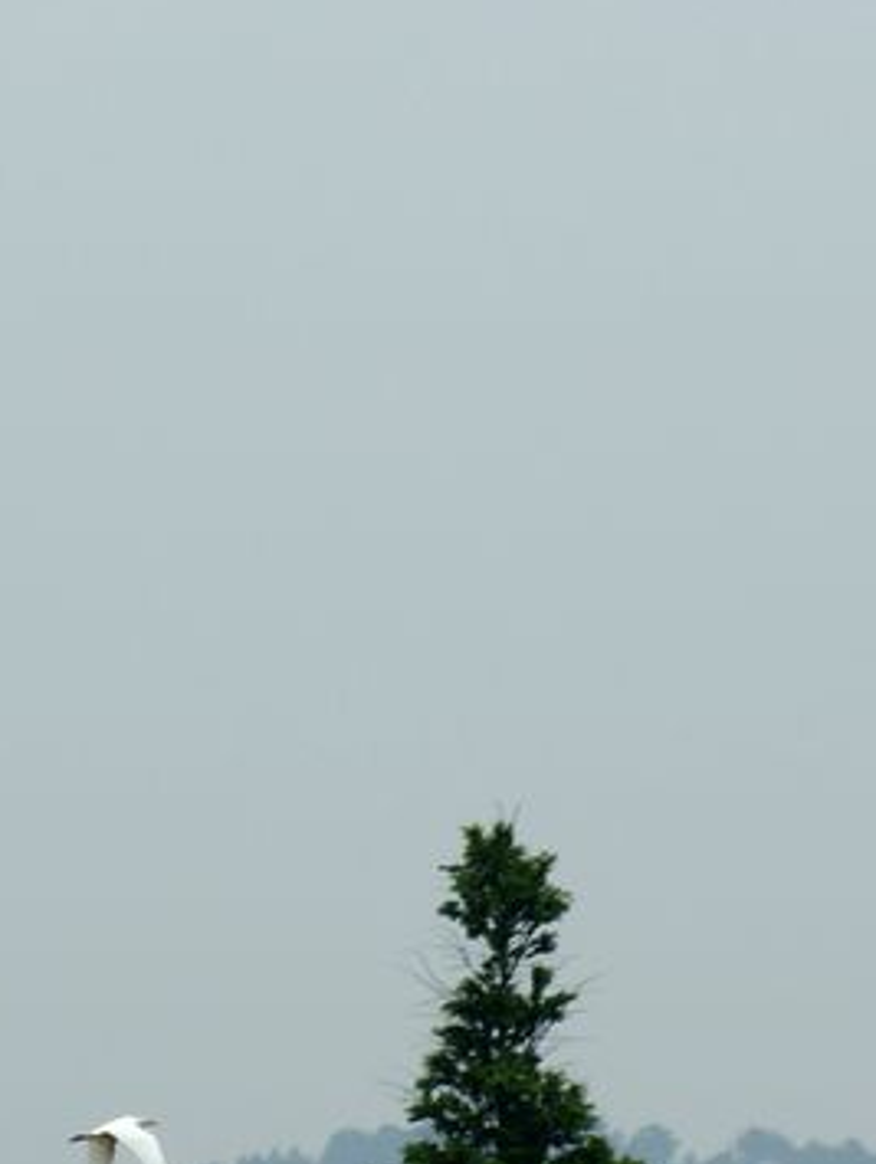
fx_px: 22162
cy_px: 862
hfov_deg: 2.3
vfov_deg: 3.0
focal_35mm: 658
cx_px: 279
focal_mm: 180
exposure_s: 1/400
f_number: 8
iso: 100
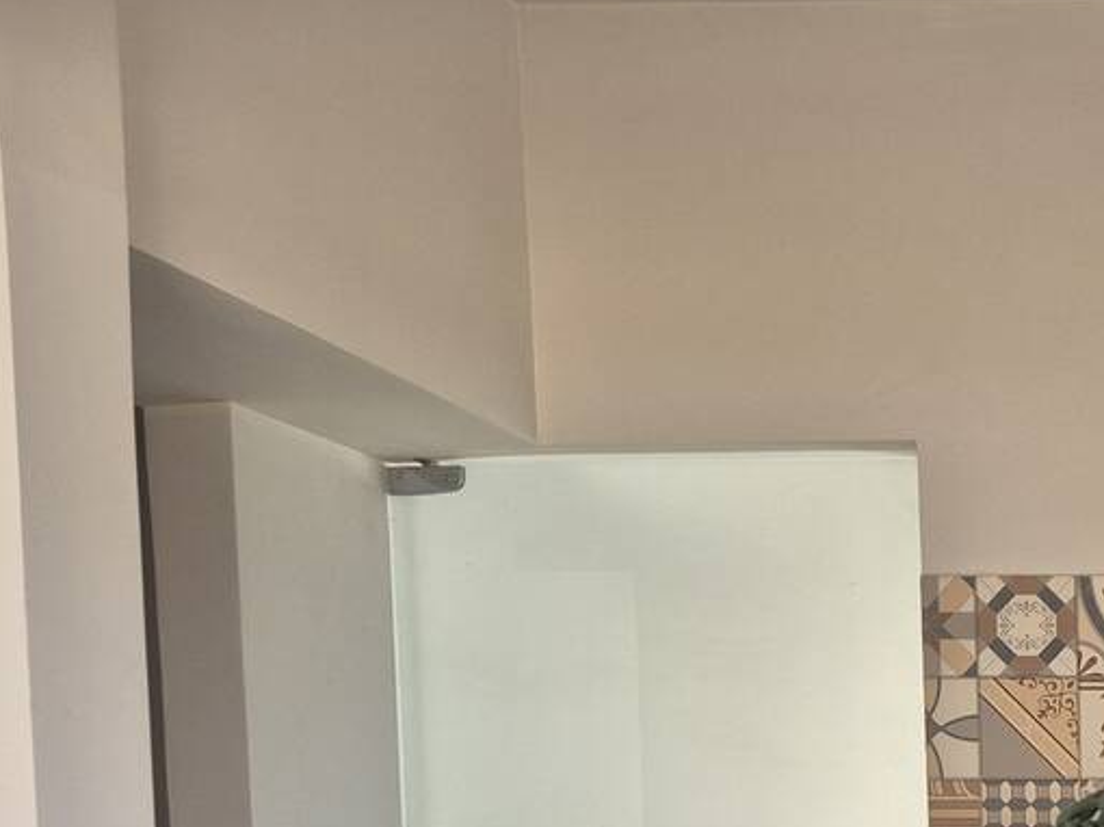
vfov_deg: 20.6
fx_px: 2072
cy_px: 1076
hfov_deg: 26.1
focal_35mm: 65
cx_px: 1383
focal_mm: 5.4
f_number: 1.8
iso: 50
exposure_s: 1/180
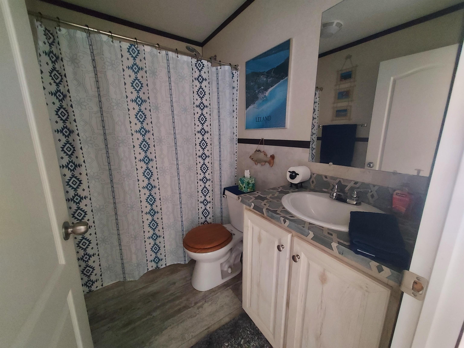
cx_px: 232
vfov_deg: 89.9
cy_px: 174
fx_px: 174
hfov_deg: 106.2
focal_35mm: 13
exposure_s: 1/10
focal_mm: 1.74
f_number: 2.2
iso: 800
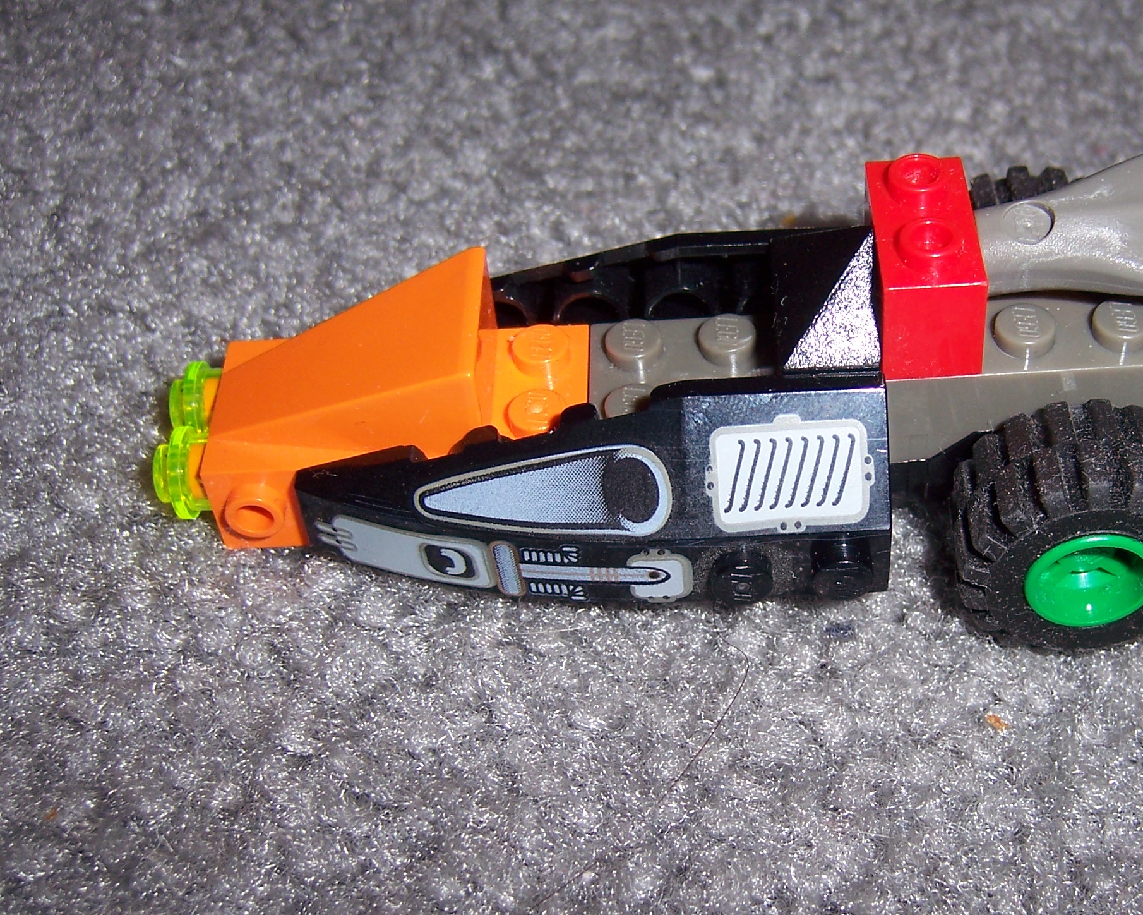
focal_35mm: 50
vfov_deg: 30.3
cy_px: 451
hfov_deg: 36.9
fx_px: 1691
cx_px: 770
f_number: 2.8
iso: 80
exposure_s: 1/60
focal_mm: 6.2
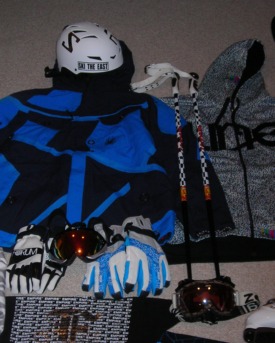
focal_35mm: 67
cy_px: 213
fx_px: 682
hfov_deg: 22.8
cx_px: 158
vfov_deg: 28.2
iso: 94
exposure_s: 1/60.1
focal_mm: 6.3
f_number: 3.2
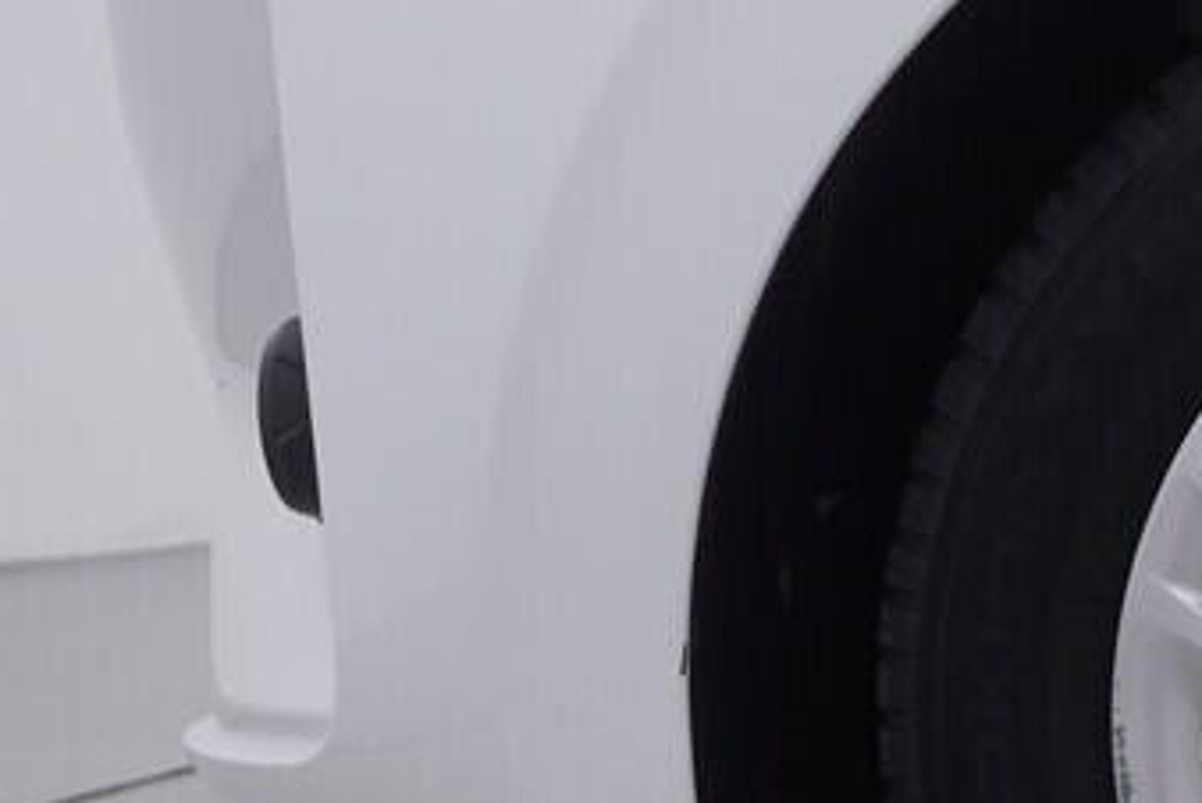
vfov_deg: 12.6
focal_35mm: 109
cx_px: 1689
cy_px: 609
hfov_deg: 17.3
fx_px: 3642
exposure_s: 1/100
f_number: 4.5
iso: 125
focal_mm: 24
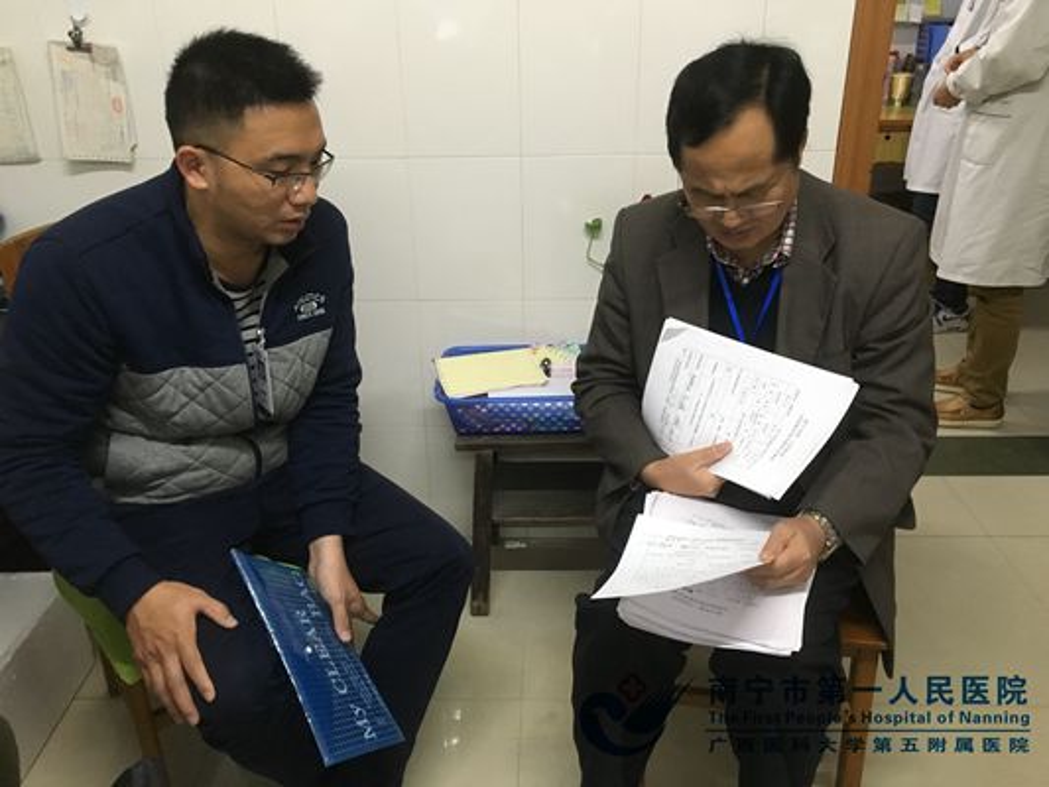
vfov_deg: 48.2
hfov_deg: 61.6
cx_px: 524
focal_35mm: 29
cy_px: 394
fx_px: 879
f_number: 2.2
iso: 200
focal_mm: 4.15
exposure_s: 1/25
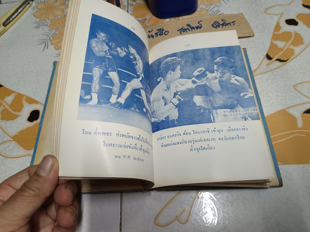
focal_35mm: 24
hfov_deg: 71.6
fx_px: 215
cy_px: 116
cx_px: 155
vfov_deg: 56.8
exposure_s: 1/50
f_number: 1.7
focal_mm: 5.31
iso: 1166
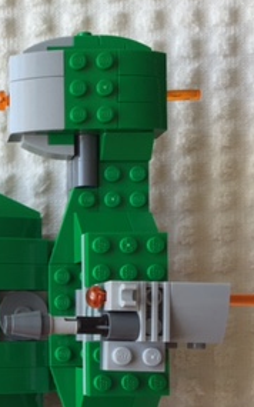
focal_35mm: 69
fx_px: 765
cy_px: 310
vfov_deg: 29.3
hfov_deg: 17.7
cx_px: -71
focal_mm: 4.15
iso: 40
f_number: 2.2
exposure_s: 1/120
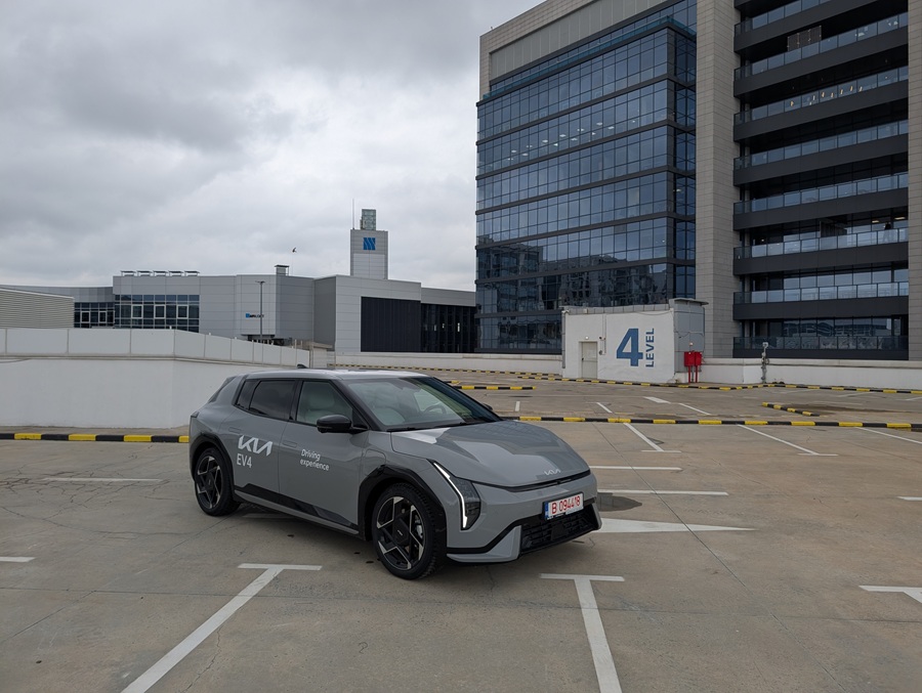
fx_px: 640
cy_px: 346
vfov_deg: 56.9
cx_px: 461
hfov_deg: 71.5
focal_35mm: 24
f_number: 1.68
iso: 22
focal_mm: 6.9
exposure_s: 1/410
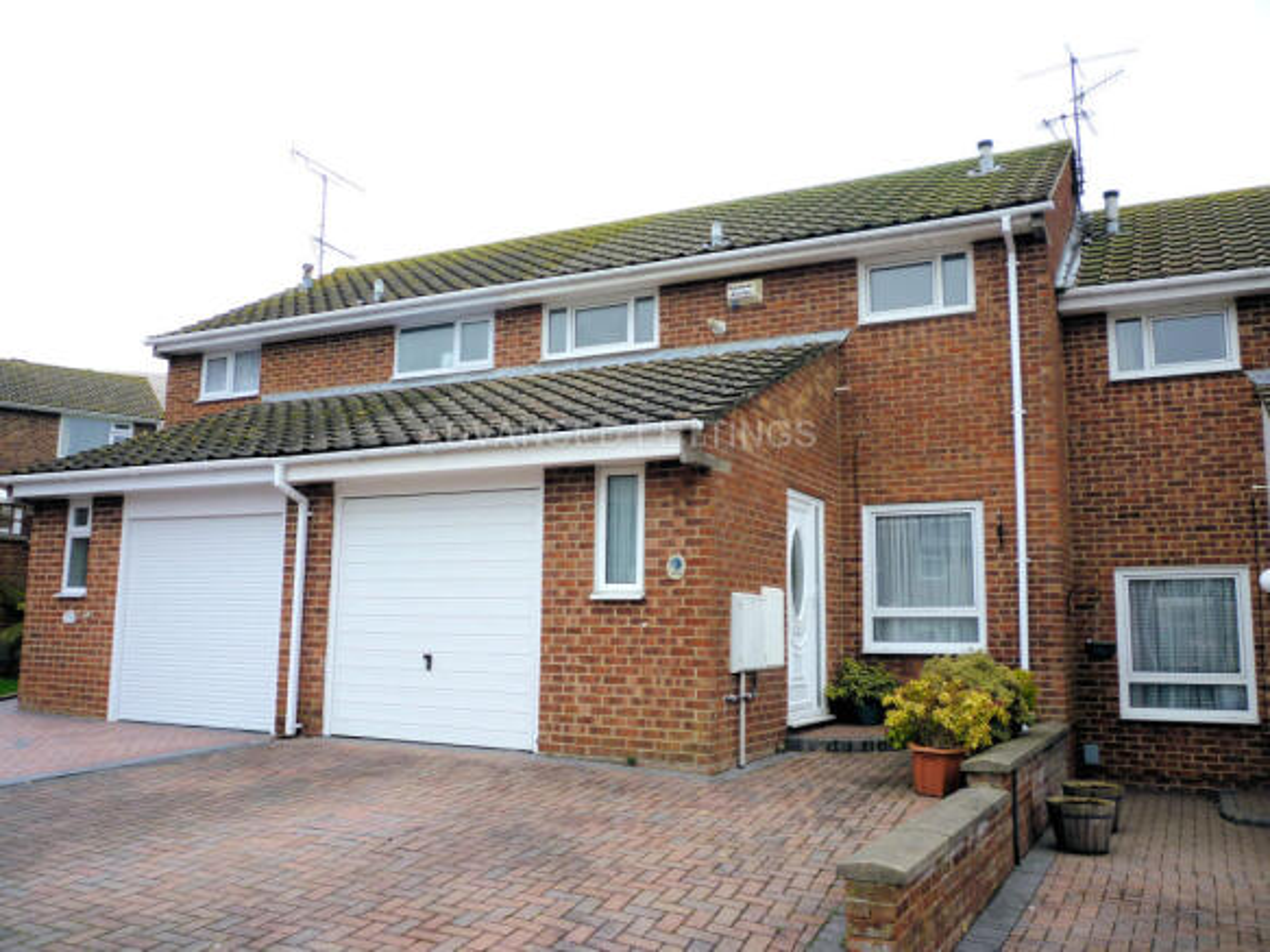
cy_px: 476
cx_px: 635
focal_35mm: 29
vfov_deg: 48.2
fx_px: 1064
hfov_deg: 61.7
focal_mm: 5.2
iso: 80
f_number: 3.3
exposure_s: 1/100
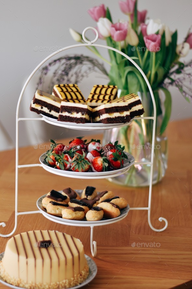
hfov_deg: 18.2
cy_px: 144
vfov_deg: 27.0
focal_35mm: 75
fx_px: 600
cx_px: 96
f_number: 2
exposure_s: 1/200
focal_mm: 50
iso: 100
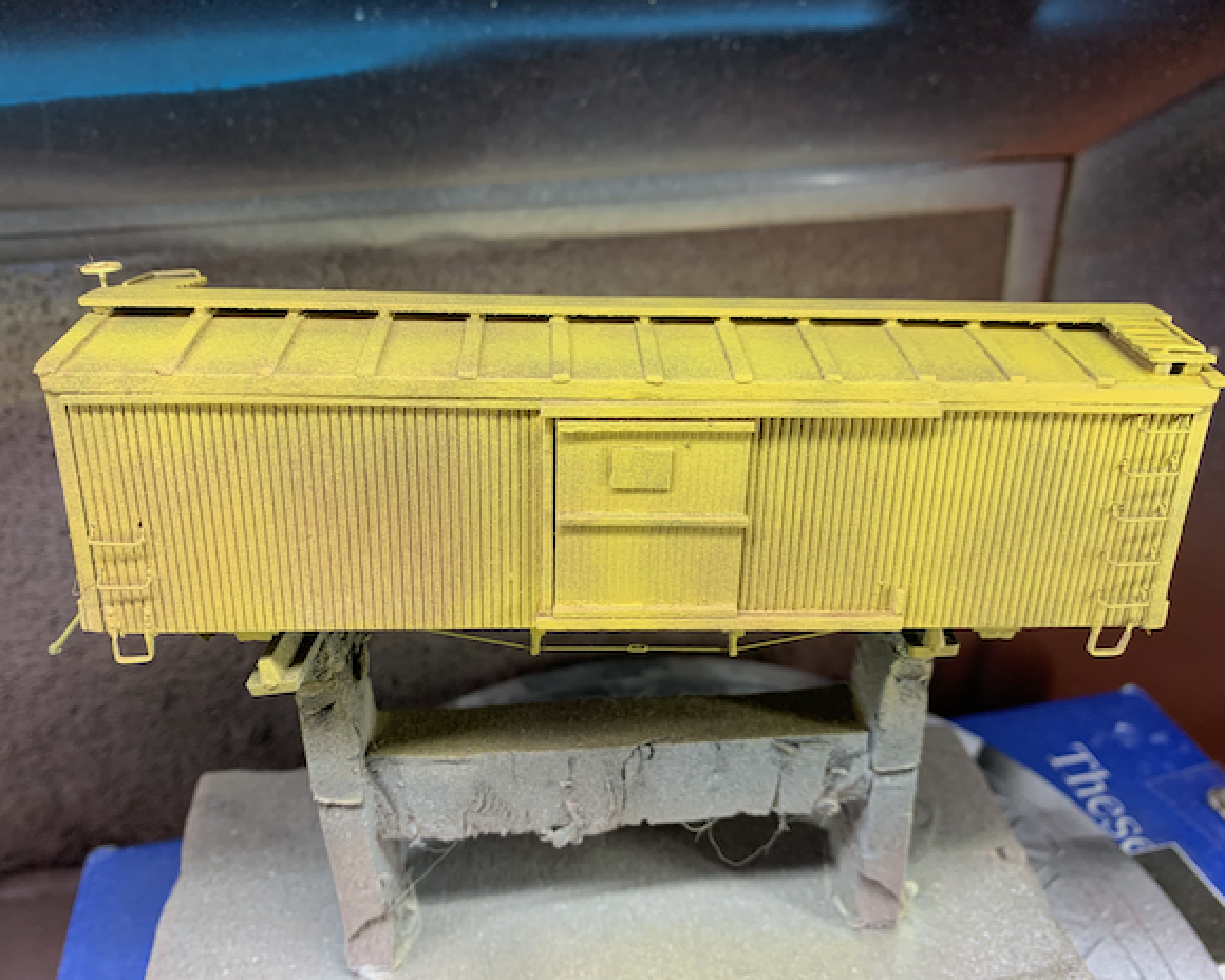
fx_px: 1015
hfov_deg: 62.2
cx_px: 600
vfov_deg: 51.5
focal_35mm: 28
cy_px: 475
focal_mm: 4.25
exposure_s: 1/64
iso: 40
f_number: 1.8
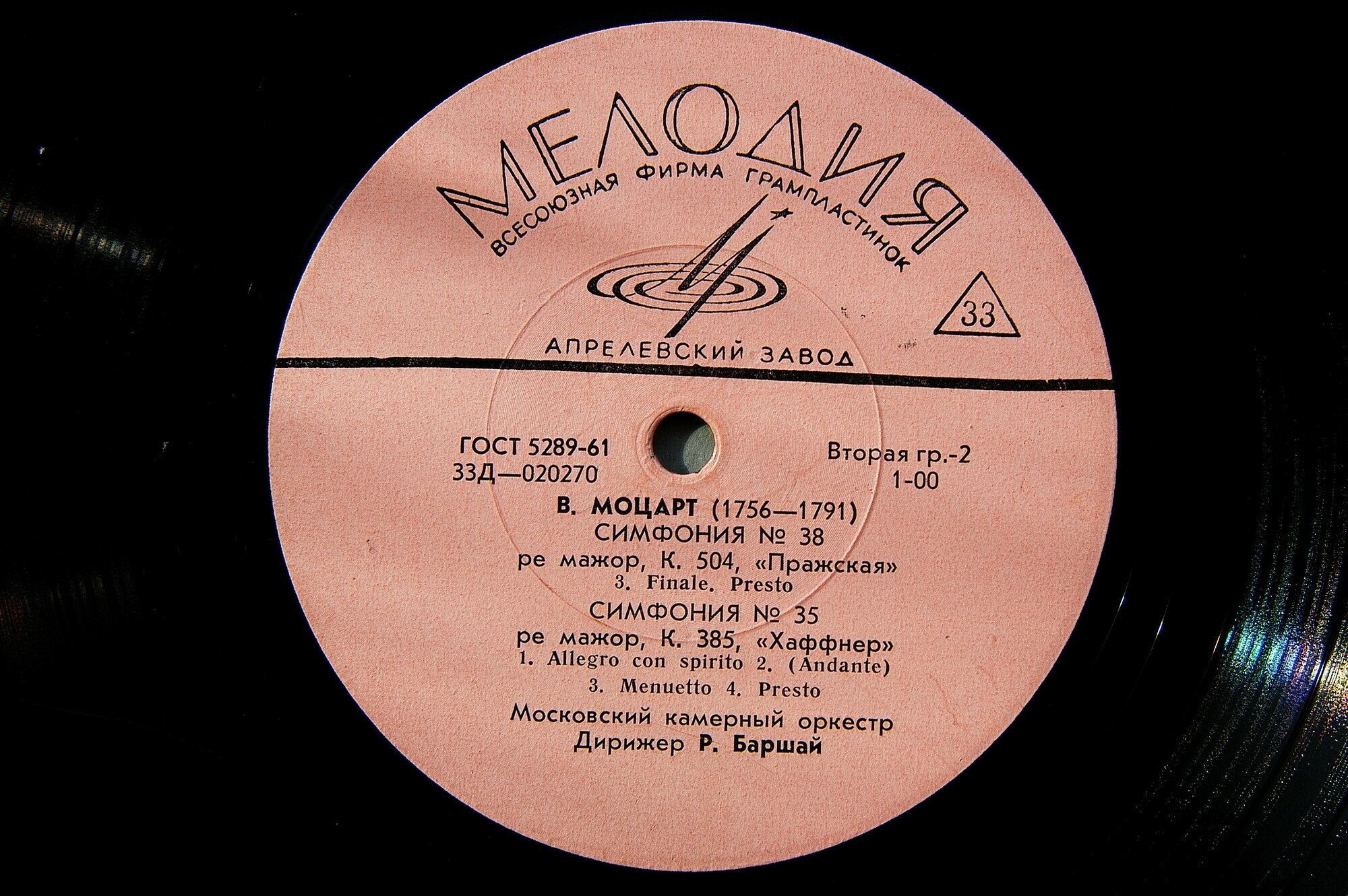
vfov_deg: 25.7
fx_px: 1964
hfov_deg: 37.9
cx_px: 674
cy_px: 448
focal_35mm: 52
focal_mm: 35
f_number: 8
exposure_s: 1/250
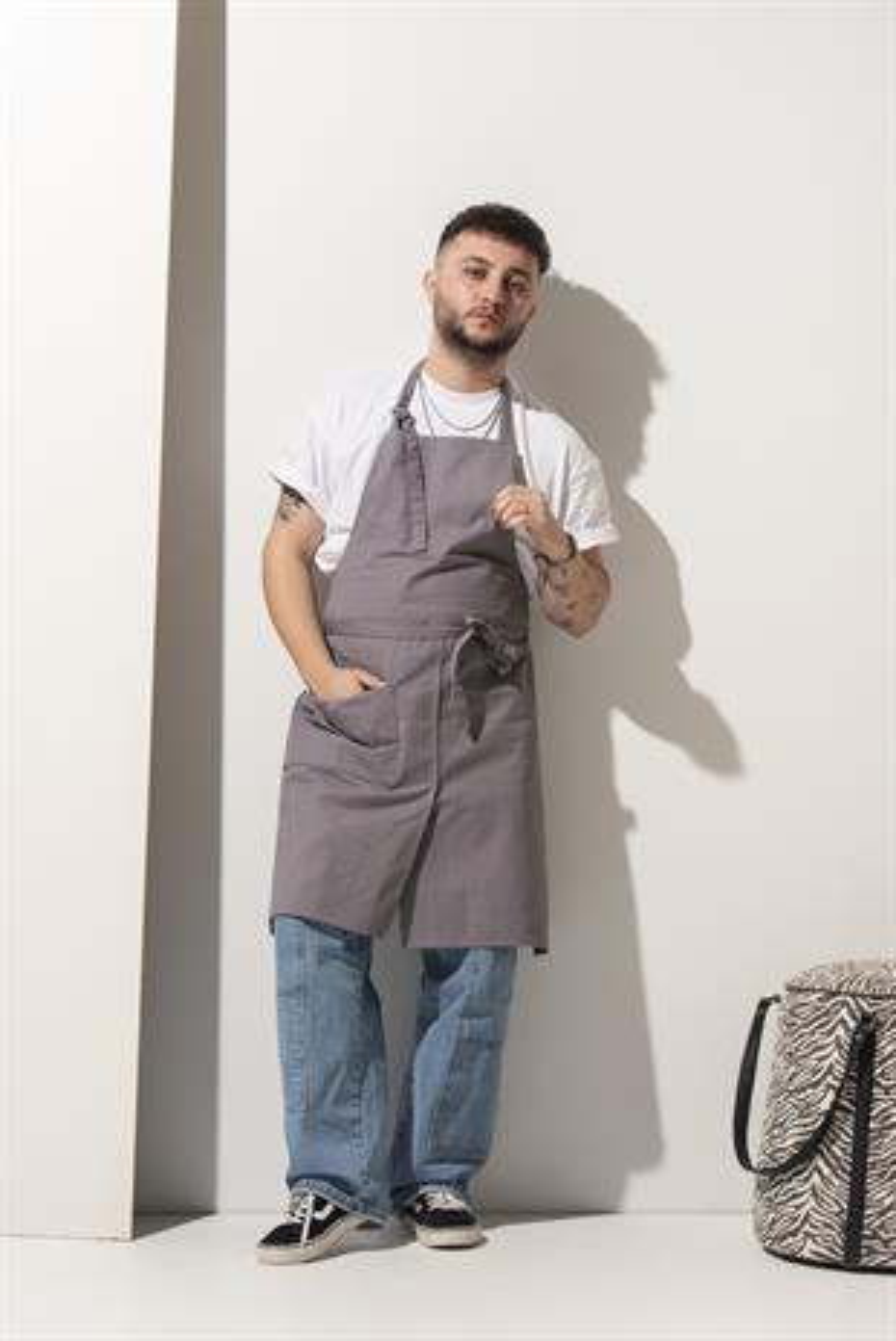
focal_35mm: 105
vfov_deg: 19.4
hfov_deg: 13.1
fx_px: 3914
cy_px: 670
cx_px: 448
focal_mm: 105
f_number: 13
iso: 160
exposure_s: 1/160
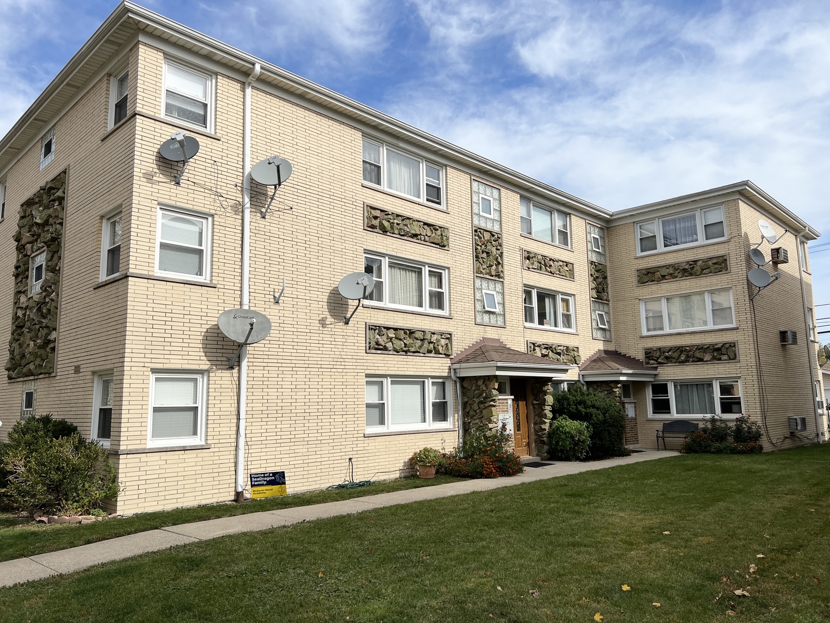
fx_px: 623
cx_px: 415
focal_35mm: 26
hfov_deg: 67.3
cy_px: 312
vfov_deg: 53.1
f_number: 1.5
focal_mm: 5.7
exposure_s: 1/6211
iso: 50
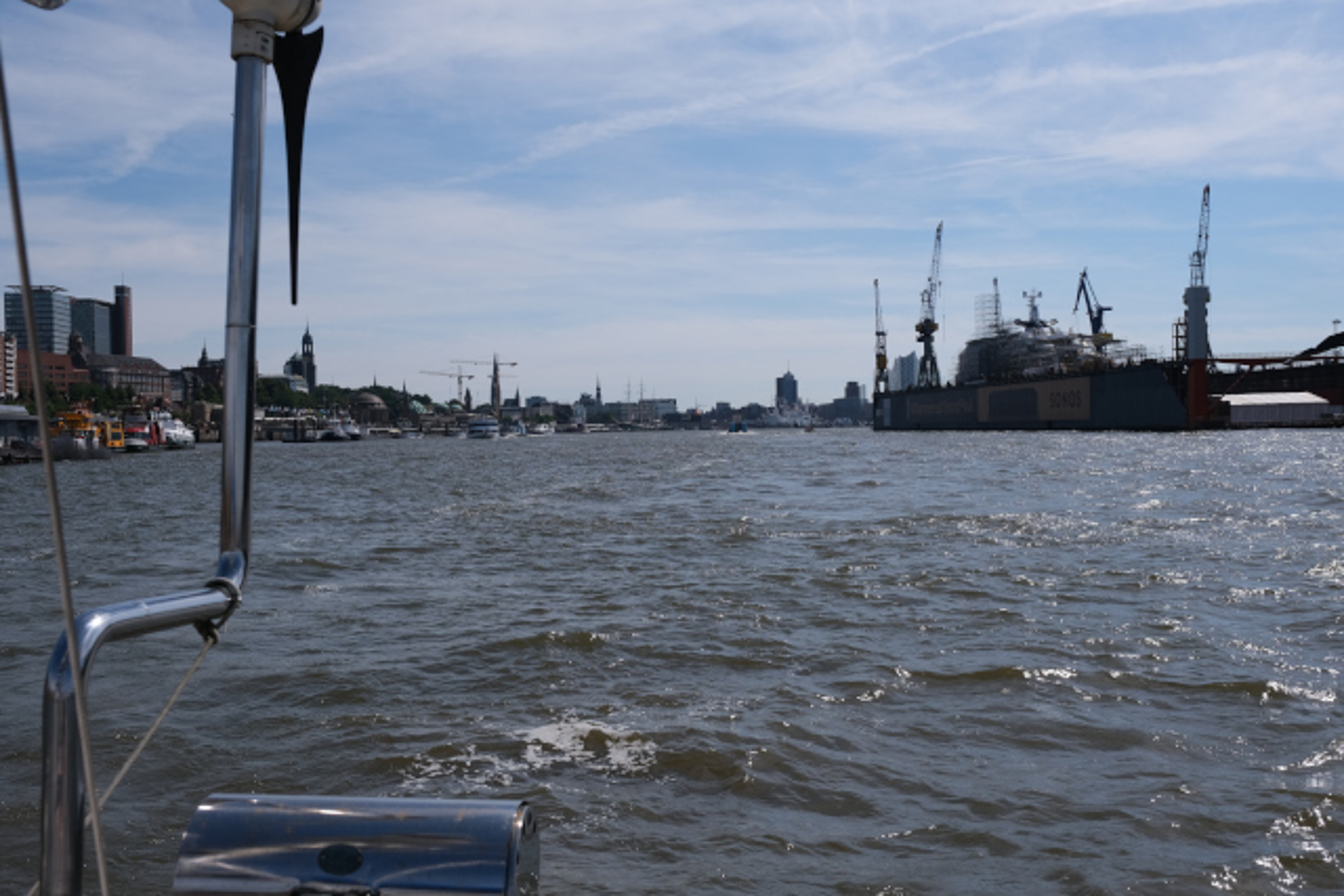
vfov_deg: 38.9
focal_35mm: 34
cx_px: 672
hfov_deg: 55.8
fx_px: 1270
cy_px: 448
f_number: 6.4
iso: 160
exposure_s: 1/1000
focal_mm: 22.7
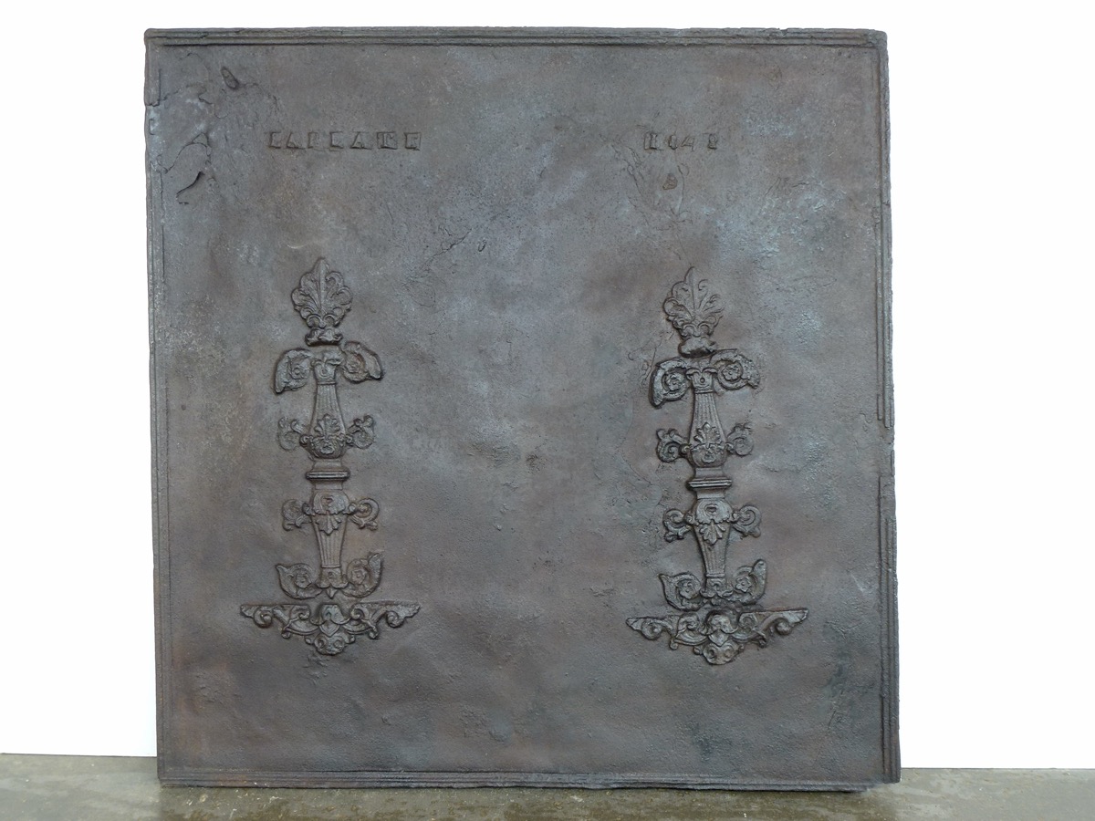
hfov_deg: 55.4
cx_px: 548
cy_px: 410
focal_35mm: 33
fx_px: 1044
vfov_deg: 42.9
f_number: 3.6
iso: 100
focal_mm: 5.9
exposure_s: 1/80
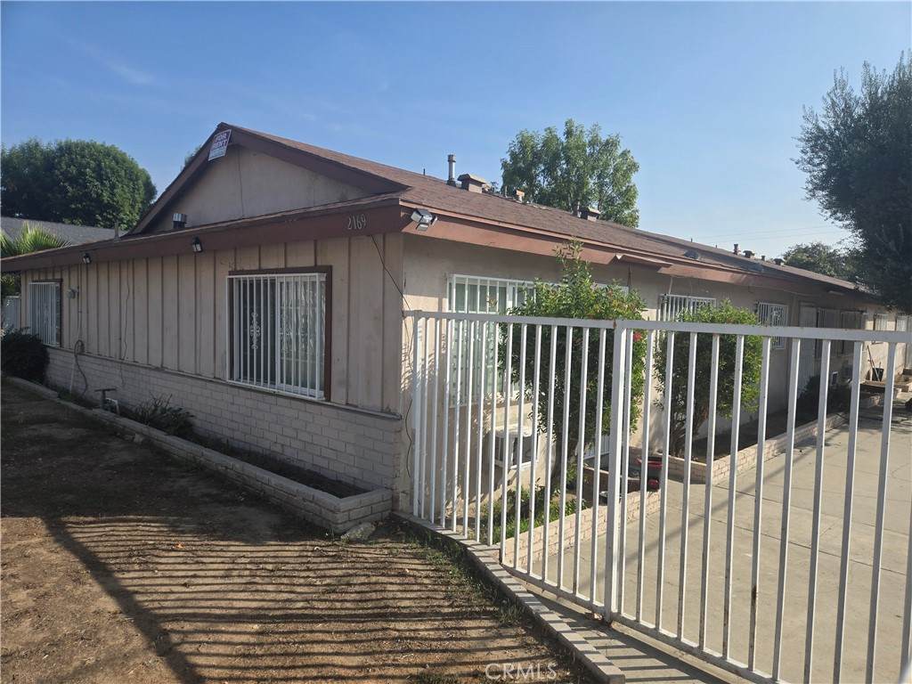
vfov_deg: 58.9
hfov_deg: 73.9
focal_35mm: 23
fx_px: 606
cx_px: 456
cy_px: 342
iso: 25
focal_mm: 5.4
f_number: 1.8
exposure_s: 1/1834
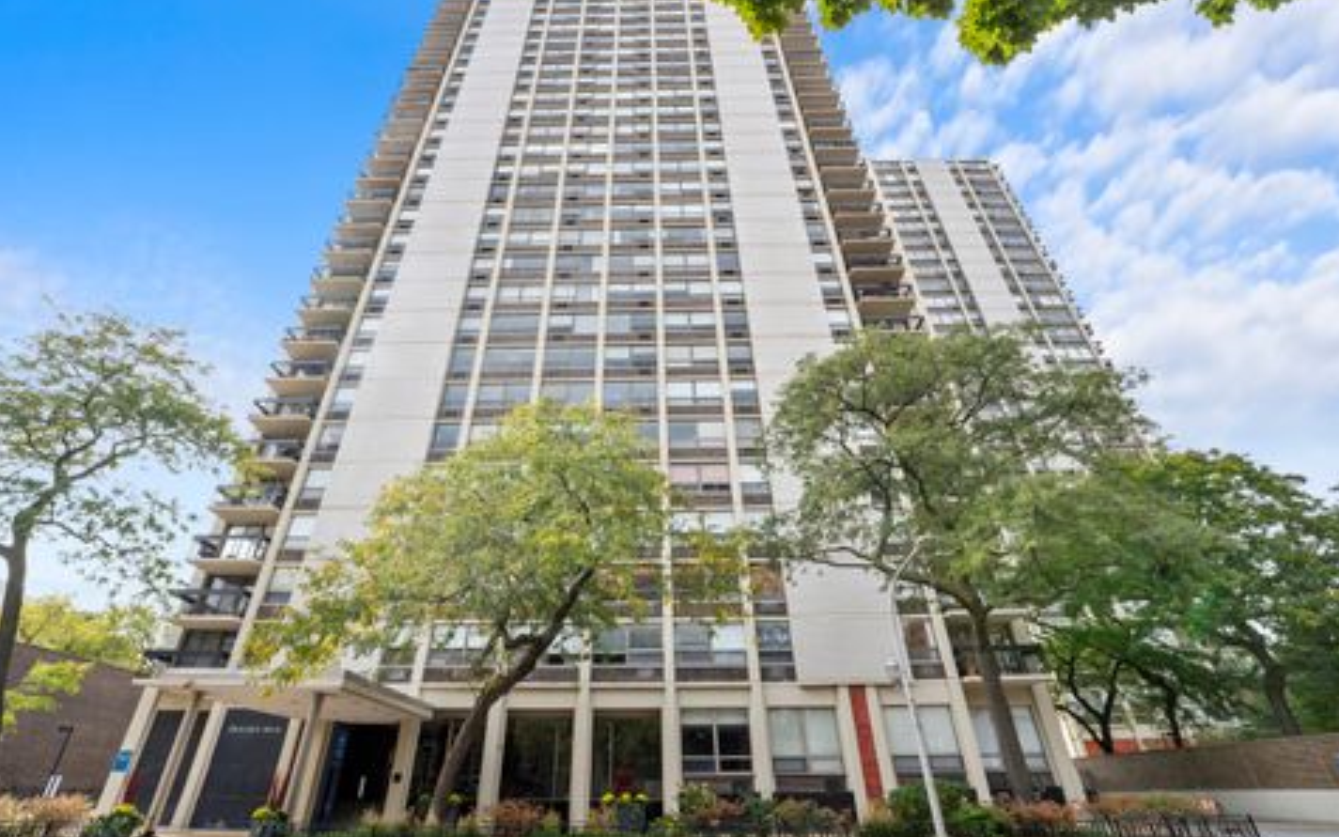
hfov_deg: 101.4
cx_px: 654
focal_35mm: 15
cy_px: 399
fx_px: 547
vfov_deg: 74.8
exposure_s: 1/30
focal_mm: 14
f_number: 14
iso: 160
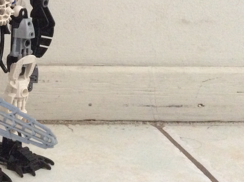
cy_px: 2
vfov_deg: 20.3
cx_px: -2
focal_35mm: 70
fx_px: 493
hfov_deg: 26.3
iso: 250
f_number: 2.4
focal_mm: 3.3
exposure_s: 1/24
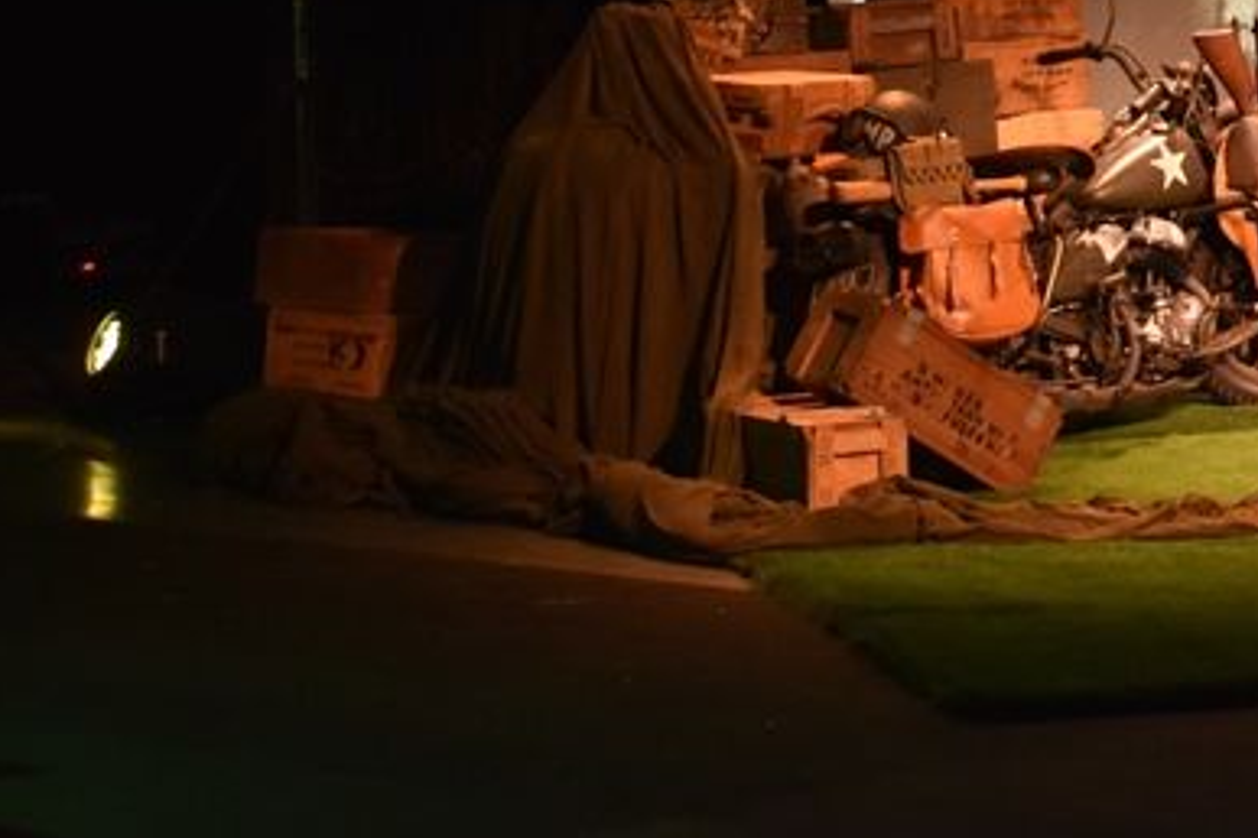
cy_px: -235
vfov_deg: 10.0
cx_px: 1645
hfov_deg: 14.5
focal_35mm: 135
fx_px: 4717
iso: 1100
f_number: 4.5
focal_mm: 34
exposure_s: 1/50
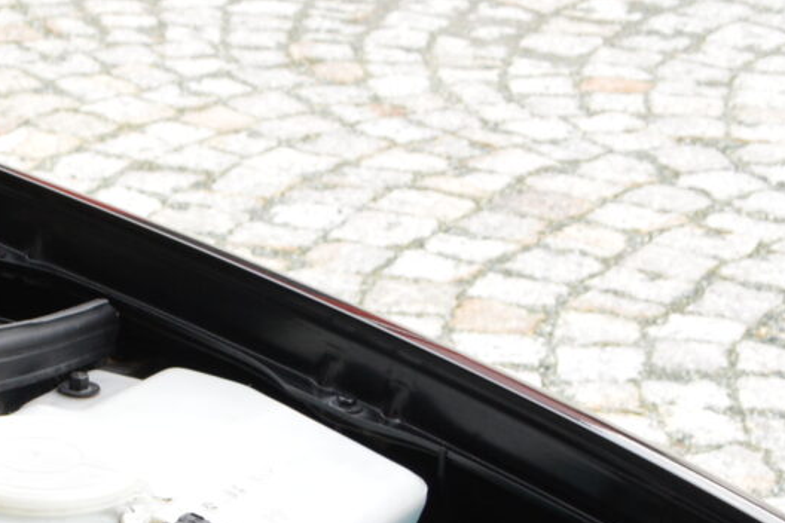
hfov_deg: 11.9
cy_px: 1218
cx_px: -613
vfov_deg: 8.0
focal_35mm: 160
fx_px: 3489
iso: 360
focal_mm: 22
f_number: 5.6
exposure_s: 1/60
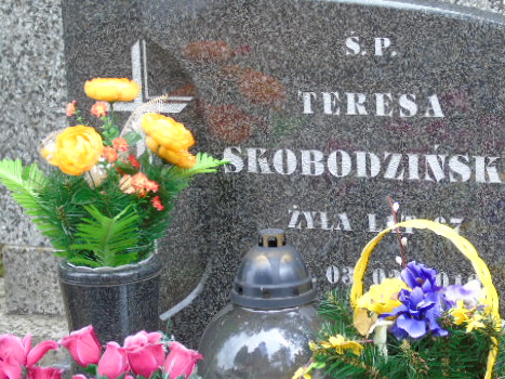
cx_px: 336
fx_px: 2159
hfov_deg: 13.3
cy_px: 199
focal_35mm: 148
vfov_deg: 10.0
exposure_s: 1/30
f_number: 4.4
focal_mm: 19
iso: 100
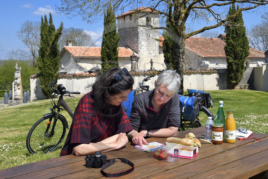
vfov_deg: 33.4
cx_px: 134
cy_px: 90
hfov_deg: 48.5
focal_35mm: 40
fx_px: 298
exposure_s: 1/250
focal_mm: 40
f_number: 11
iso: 200
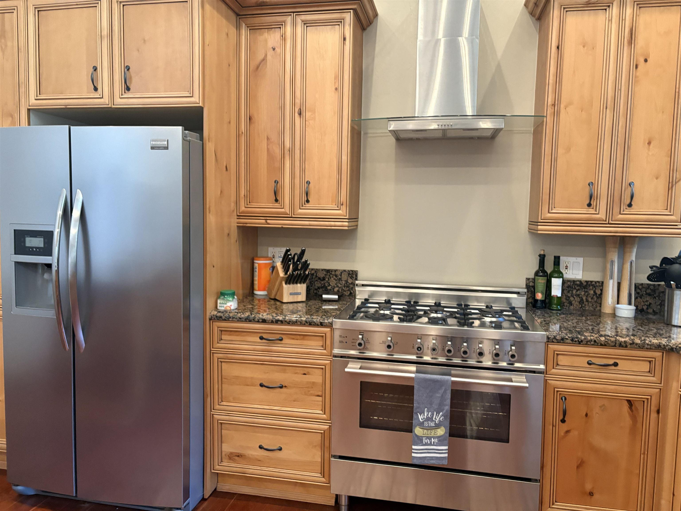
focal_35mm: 26
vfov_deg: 53.1
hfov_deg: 67.3
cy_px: 256
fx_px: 511
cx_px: 340
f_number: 1.6
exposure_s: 1/60
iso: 400
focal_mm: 5.96
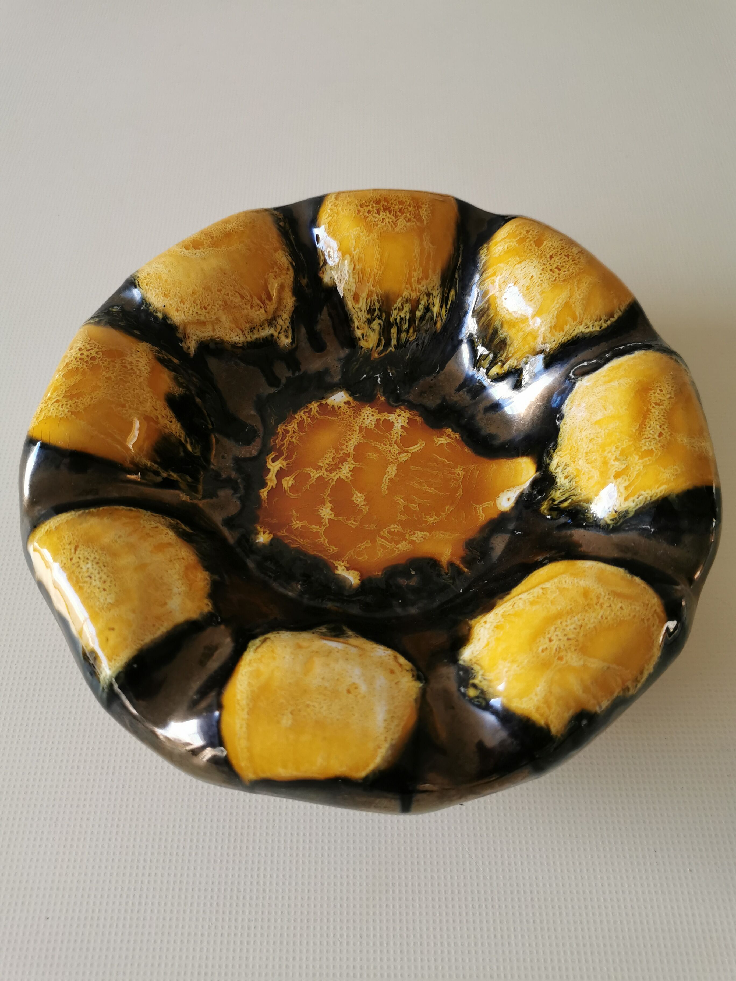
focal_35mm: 27
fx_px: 765
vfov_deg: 65.3
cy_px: 490
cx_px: 368
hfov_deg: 51.4
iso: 125
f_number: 1.8
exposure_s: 1/100
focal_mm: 5.58
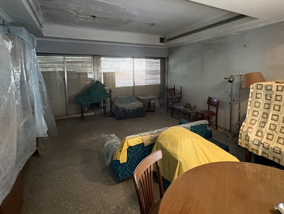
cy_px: 86
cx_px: 156
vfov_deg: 65.4
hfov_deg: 81.5
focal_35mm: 20
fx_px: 164
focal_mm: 2.22
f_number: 2.2
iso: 800
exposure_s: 1/33
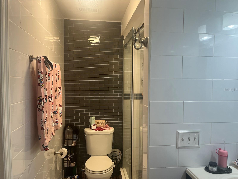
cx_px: 119
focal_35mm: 26
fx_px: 179
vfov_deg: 53.1
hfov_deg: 67.3
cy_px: 90
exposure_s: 1/120
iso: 125
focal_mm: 5.1
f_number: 1.6
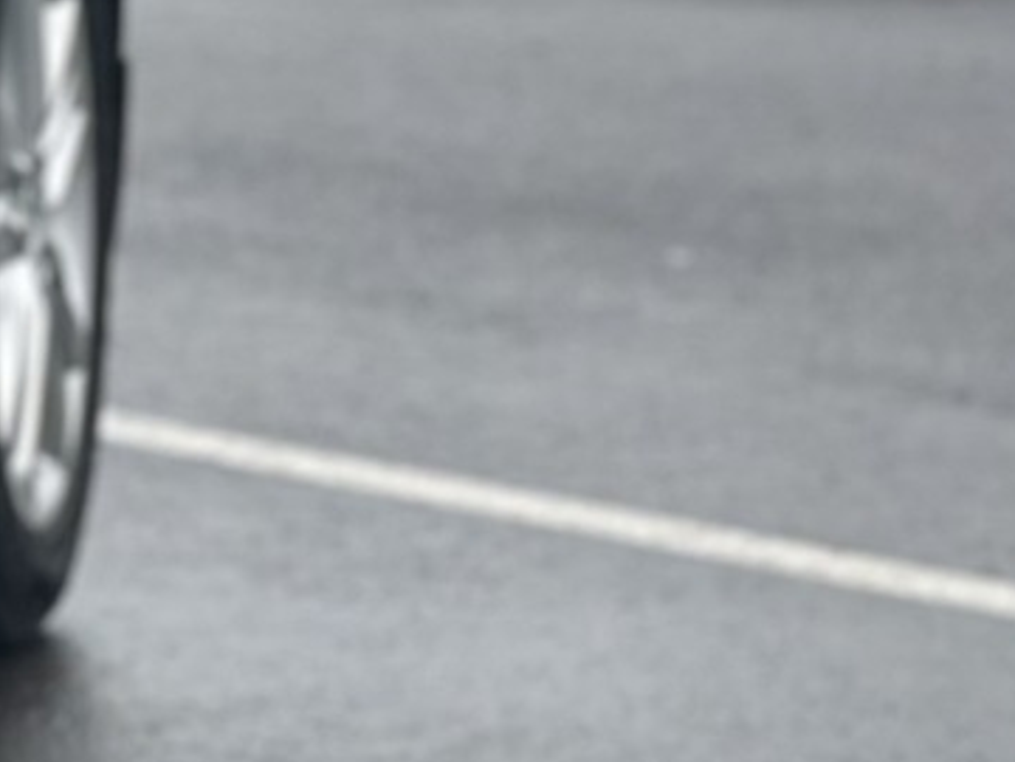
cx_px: -1111
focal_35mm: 273
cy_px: -76
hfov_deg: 7.0
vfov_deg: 5.4
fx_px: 8005
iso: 80
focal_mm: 6.86
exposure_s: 1/1041
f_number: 1.78
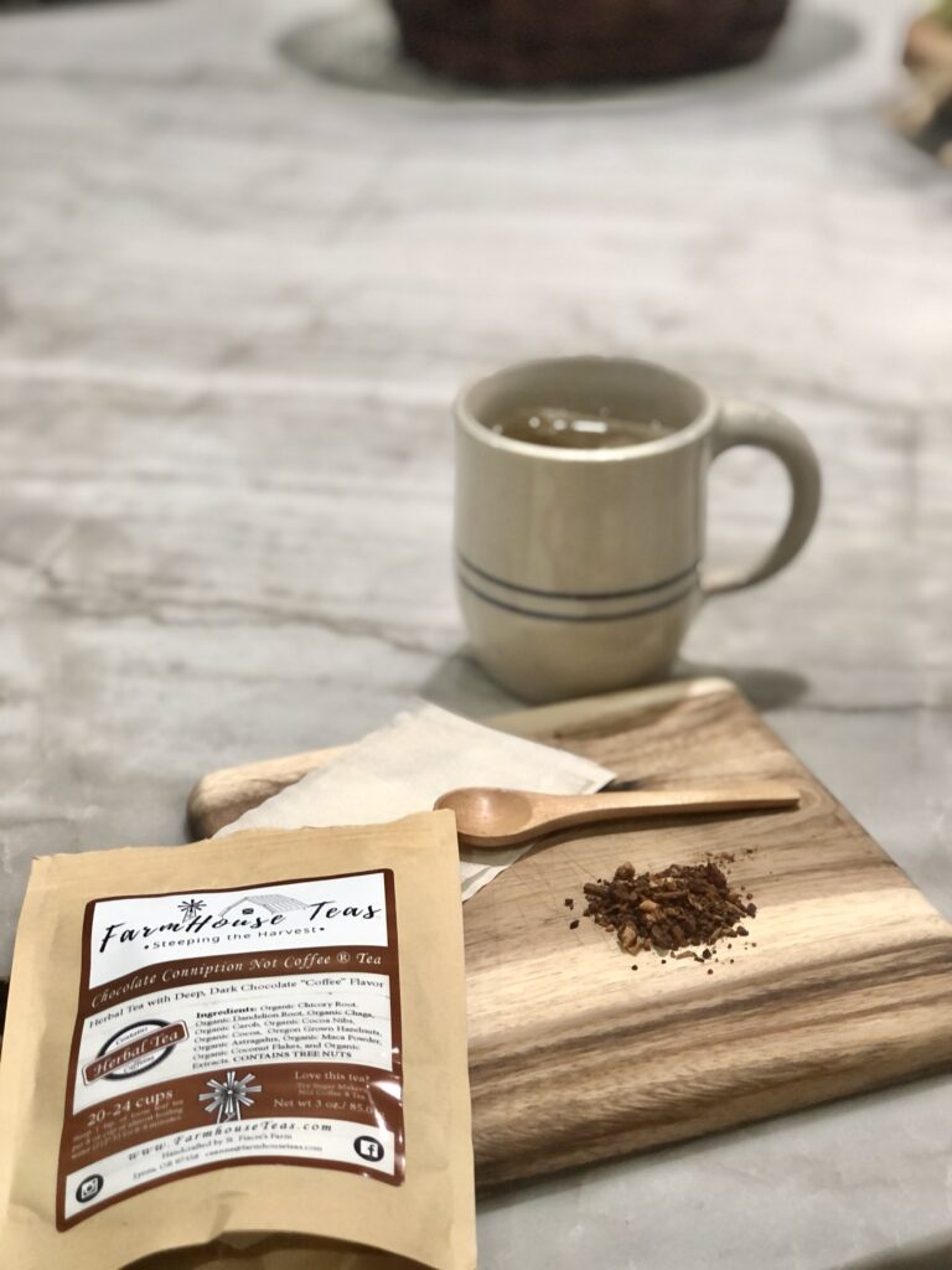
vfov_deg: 33.8
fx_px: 2090
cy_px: 635
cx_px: 476
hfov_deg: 25.7
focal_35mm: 57
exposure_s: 1/30
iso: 160
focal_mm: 6.6
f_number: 2.8
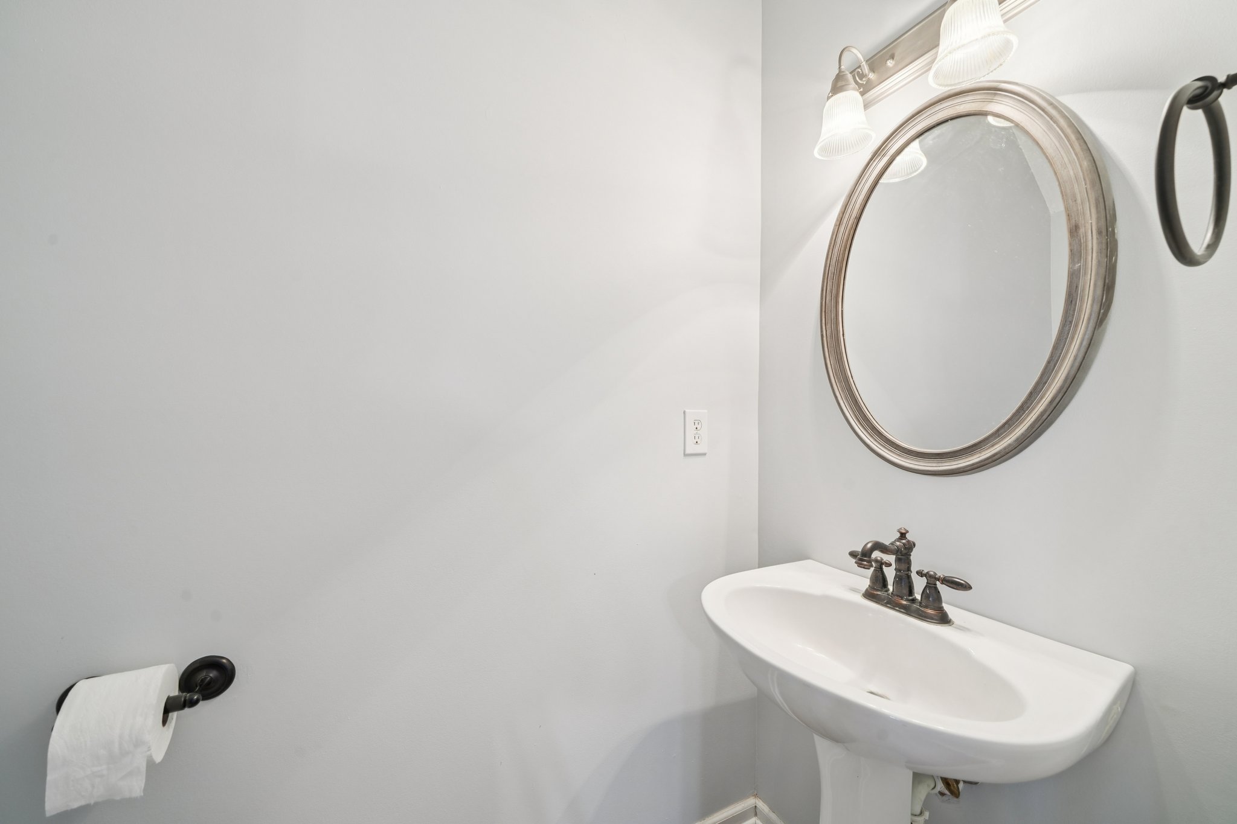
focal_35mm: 13
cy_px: 412
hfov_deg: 108.3
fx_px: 447
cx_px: 618
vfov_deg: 85.4
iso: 400
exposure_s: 1/5
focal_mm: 13
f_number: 8
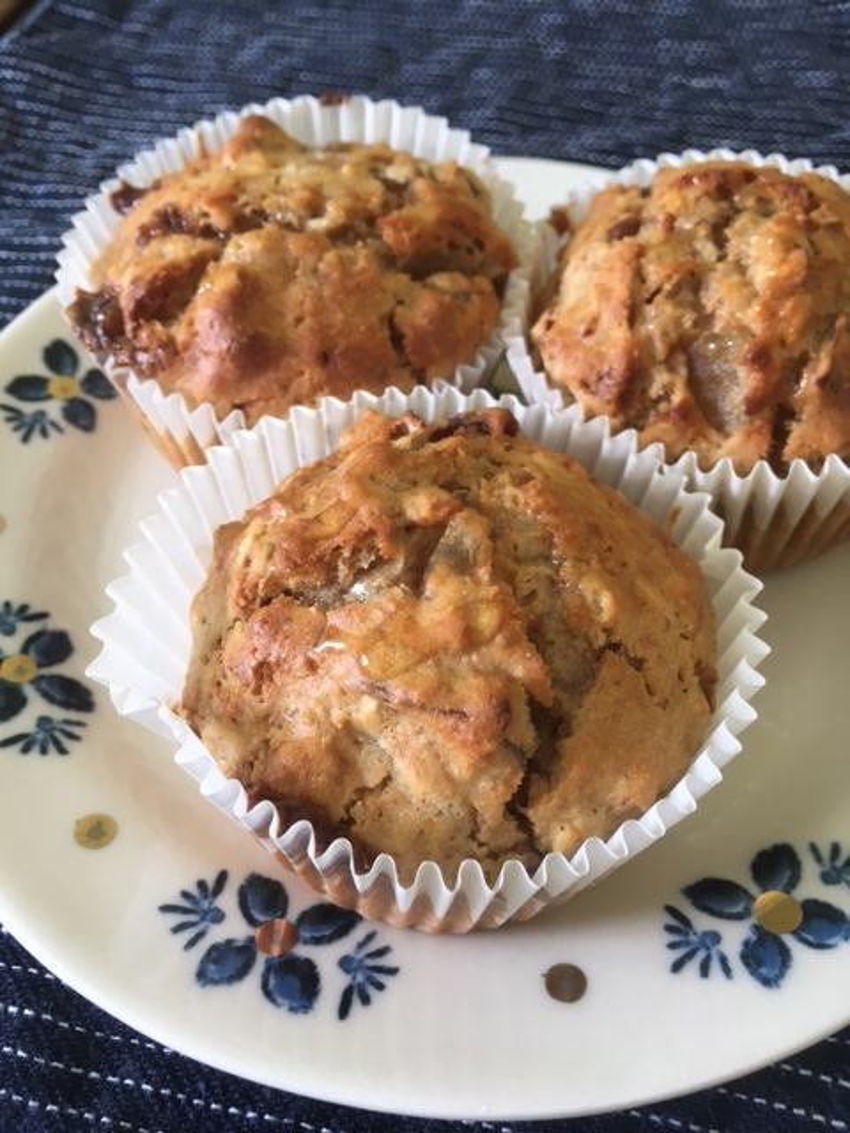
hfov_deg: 48.2
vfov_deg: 61.7
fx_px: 949
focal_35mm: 29
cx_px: 425
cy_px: 566
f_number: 2.2
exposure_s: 1/33
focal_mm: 4.15
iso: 32
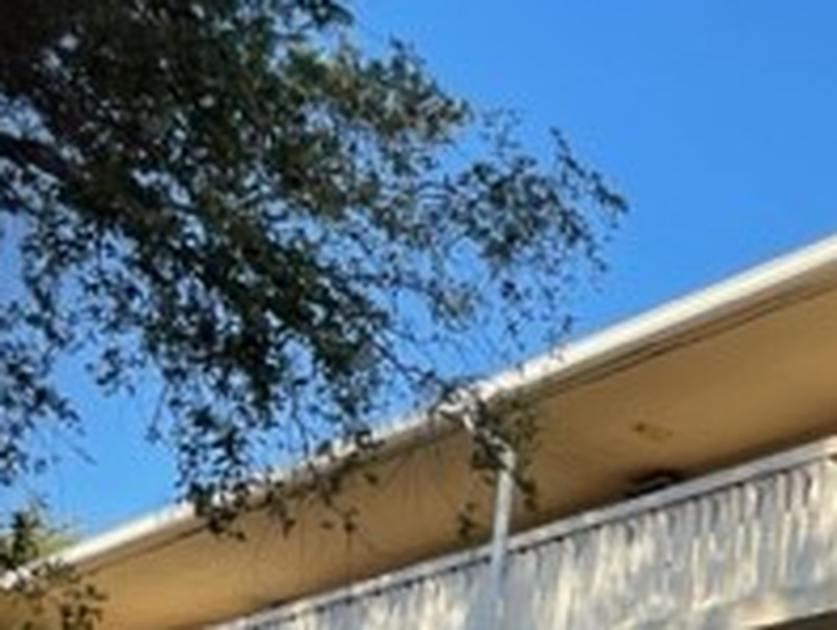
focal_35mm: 84
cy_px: 871
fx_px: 2034
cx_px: 1112
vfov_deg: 16.4
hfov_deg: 21.0
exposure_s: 1/1350
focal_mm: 4.2
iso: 32
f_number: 1.6
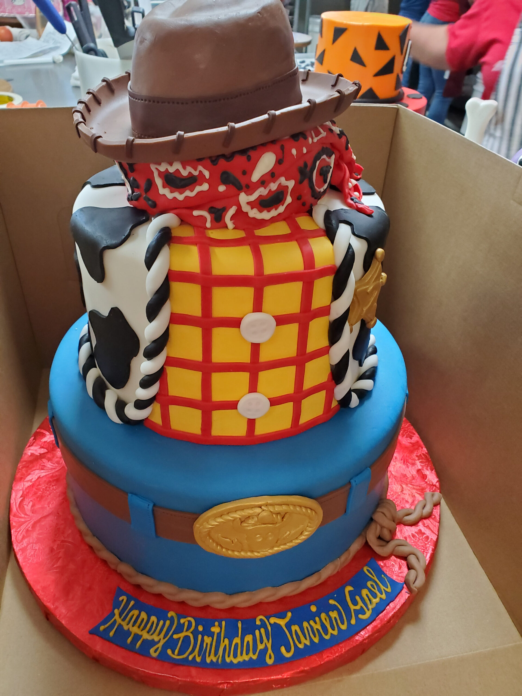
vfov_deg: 67.3
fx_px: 523
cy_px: 348
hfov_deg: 53.1
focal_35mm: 26
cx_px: 261
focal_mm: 4.3
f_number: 2.4
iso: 500
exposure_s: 1/39
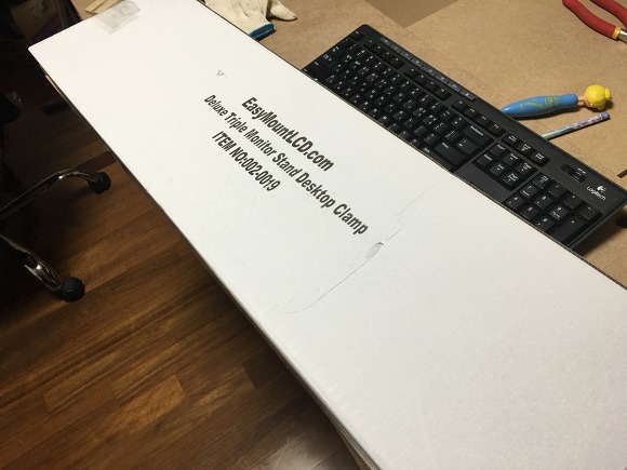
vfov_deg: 48.2
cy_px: 235
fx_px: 525
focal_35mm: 29
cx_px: 314
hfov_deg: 61.7
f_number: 2.2
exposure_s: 1/30
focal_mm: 4.15
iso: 40
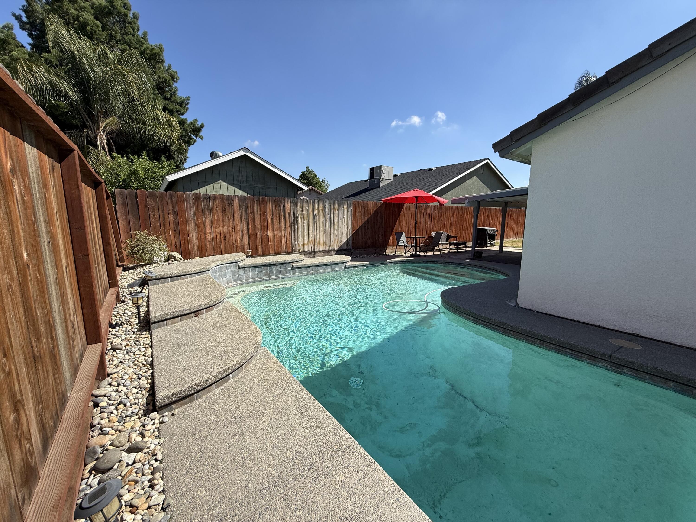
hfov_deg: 102.1
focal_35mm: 14
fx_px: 281
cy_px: 261
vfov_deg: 85.7
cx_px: 348
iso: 50
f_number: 2.2
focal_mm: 2.22
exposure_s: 1/2024
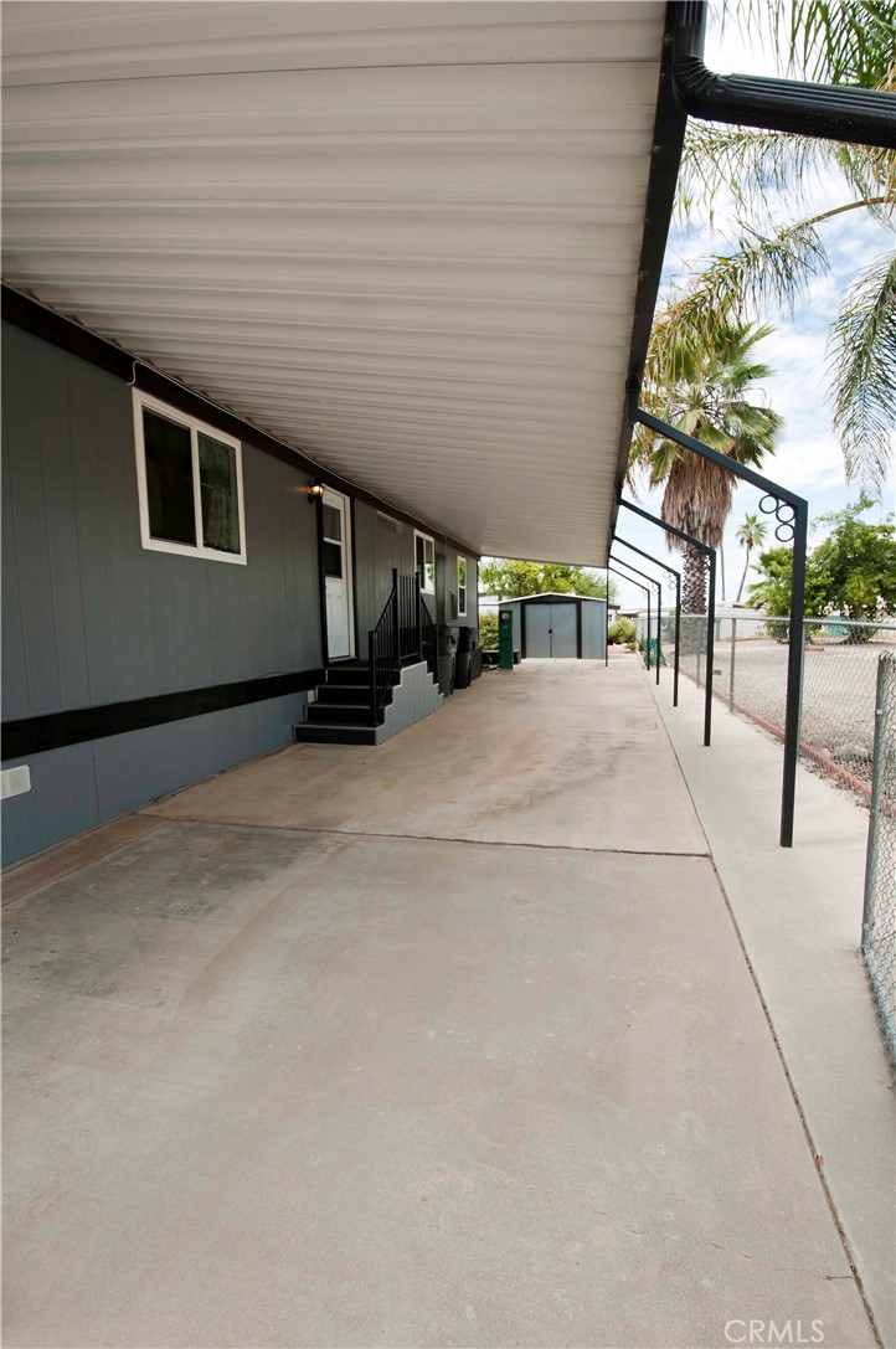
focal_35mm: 15
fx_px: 561
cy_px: 674
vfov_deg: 100.5
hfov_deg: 77.2
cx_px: 448
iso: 250
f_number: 8
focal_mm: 10
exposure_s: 1/250
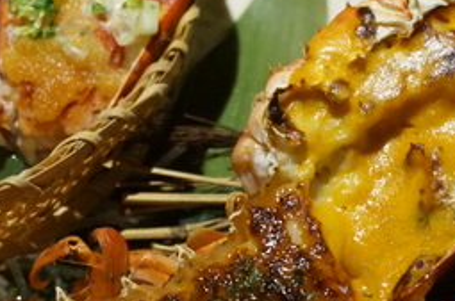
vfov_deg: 12.5
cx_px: 282
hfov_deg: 18.7
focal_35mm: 109
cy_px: 95
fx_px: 1378
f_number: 4.5
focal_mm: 29
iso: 2500
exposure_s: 1/60
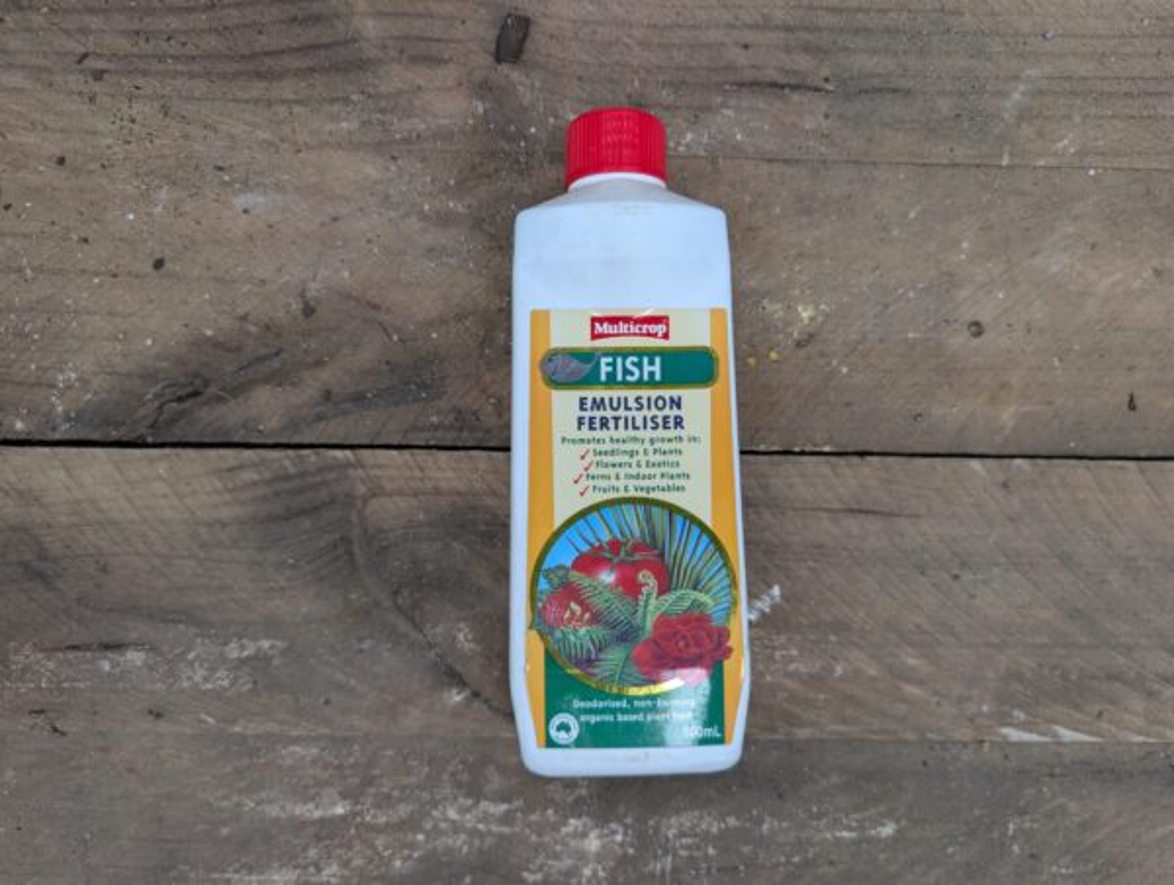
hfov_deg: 71.5
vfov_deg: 57.0
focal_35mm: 24
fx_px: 815
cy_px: 442
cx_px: 587
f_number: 1.68
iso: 89
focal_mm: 6.9
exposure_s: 1/238
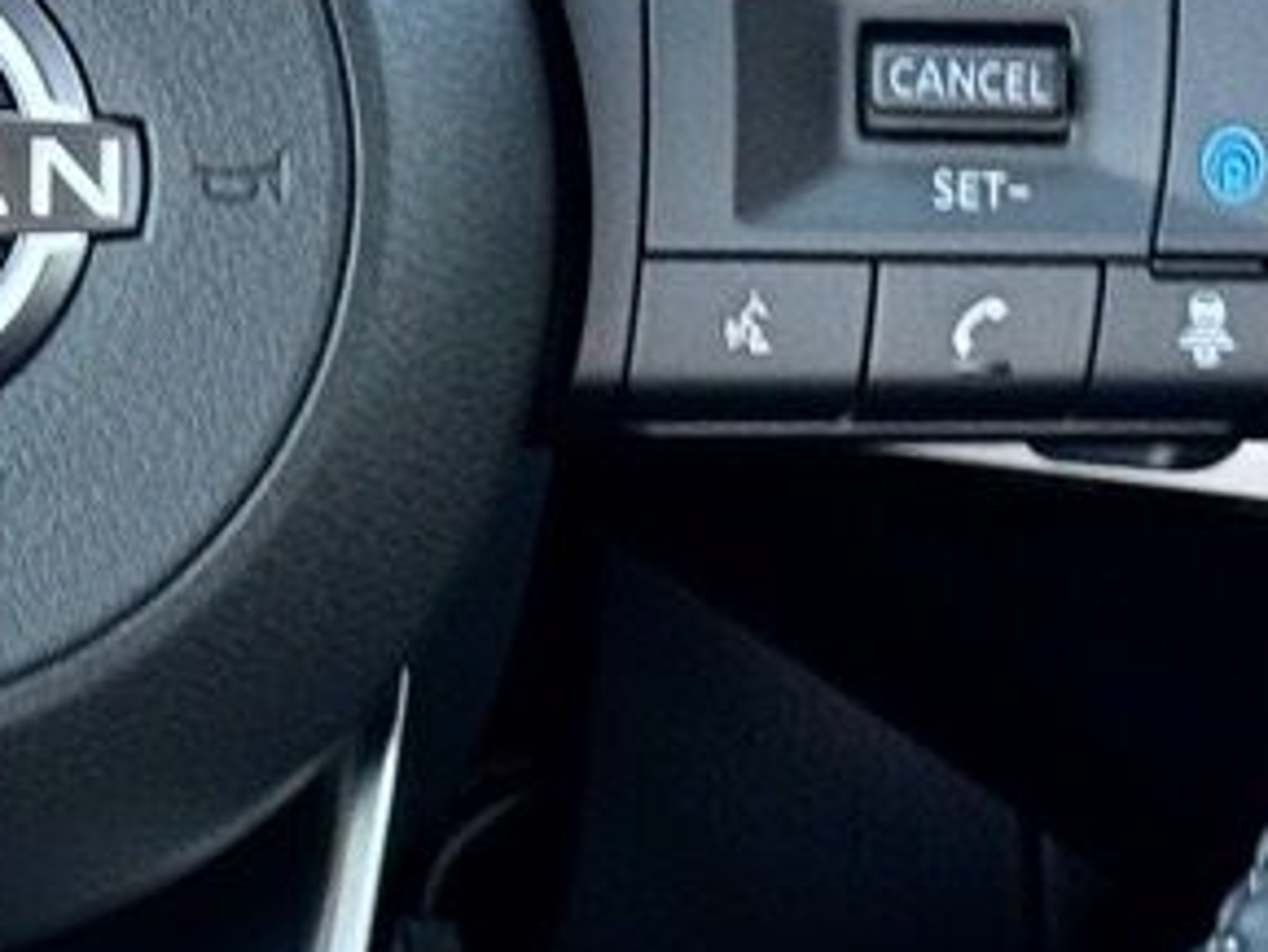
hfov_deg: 11.4
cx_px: -206
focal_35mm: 170
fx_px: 6230
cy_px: 9
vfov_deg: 8.7
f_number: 1.78
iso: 100
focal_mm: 6.76
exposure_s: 1/75
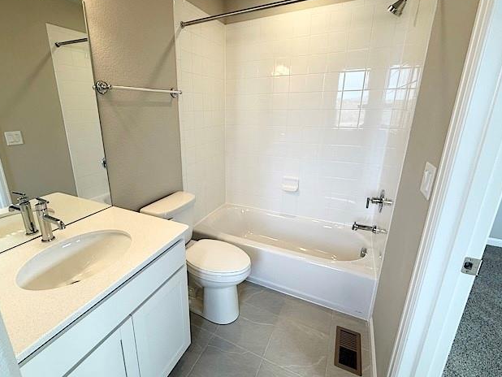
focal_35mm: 17
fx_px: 247
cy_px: 178
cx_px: 227
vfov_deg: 74.7
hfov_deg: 90.7
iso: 64
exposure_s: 1/120
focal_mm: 2.22
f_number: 2.2
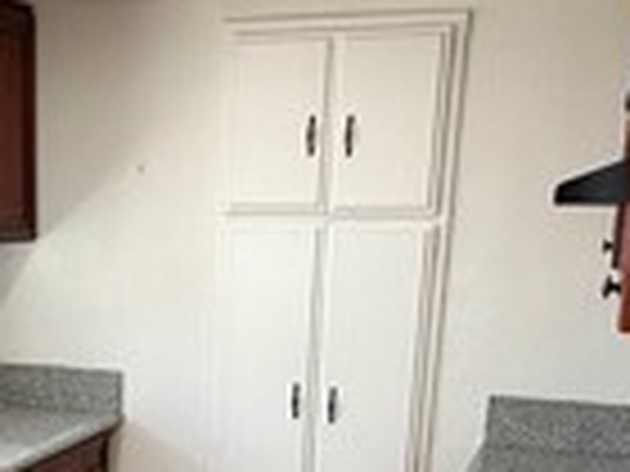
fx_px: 1165
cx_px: 108
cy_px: 562
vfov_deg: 21.4
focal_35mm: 64
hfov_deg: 29.4
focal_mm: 2.22
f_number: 2.2
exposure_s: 1/120
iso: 64
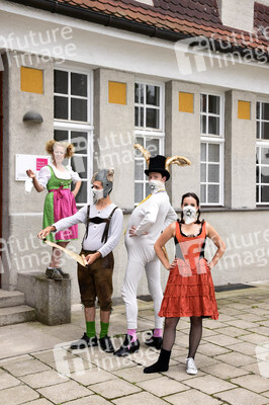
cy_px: 202
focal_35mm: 46
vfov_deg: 42.8
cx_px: 134
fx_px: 516
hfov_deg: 29.2
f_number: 11
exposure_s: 1/160
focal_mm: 46
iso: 1600
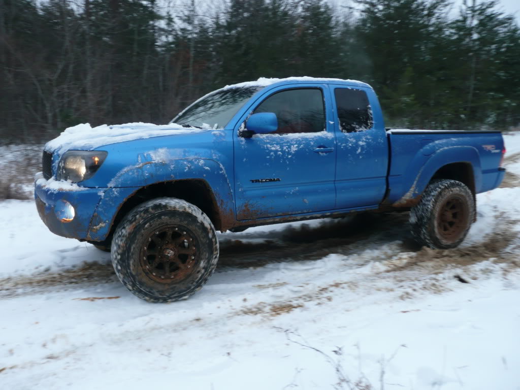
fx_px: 451
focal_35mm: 30
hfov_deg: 60.0
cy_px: 195
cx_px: 260
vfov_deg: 46.8
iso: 100
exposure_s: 1/40
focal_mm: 4.9
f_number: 3.4
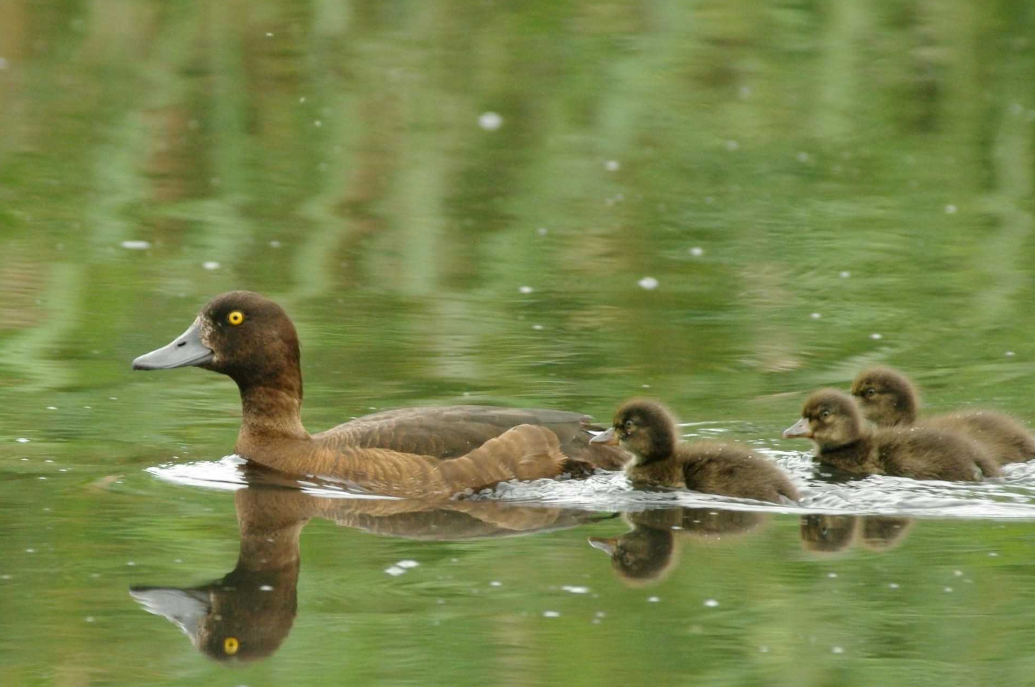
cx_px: 514
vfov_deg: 2.4
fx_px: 16136
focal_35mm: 562
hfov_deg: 3.7
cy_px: 418
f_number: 8
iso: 1600
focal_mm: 300
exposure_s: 1/180
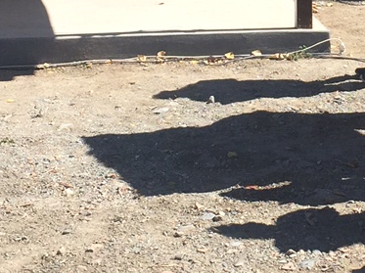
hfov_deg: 15.2
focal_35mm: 127
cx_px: 377
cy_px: -33
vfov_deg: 11.5
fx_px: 1338
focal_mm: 4.15
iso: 32
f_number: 2.2
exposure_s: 1/1319
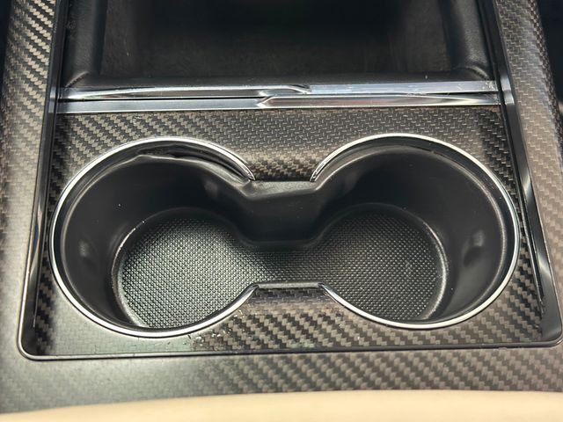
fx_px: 781
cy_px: 211
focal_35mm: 48
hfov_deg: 39.7
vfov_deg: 30.3
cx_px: 282
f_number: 1.78
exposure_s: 1/40
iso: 500
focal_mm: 6.86
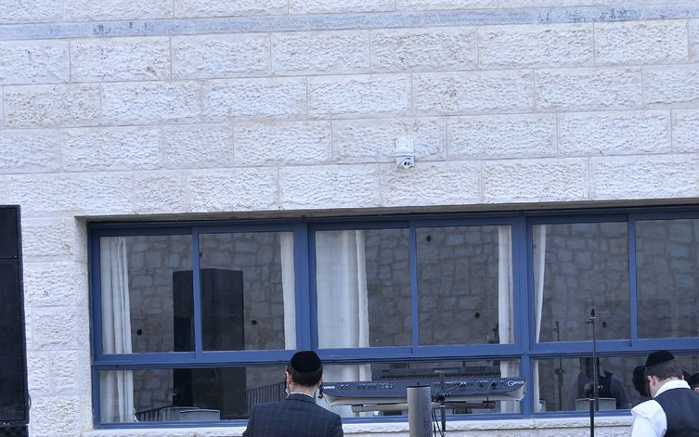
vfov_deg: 17.9
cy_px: 369
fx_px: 1372
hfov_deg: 28.4
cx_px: 474
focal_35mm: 72
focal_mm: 38
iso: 200
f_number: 4
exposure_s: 1/200
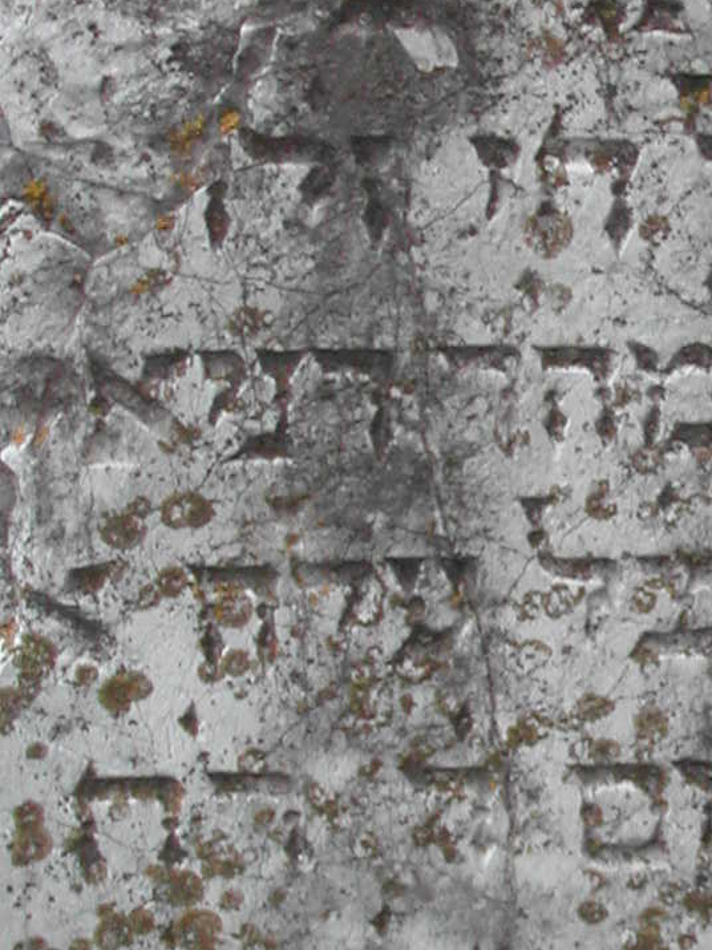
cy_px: 549
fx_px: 5267
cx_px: 850
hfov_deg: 7.7
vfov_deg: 10.3
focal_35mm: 192
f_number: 3.7
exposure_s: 1/60.1
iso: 100
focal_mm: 14.2
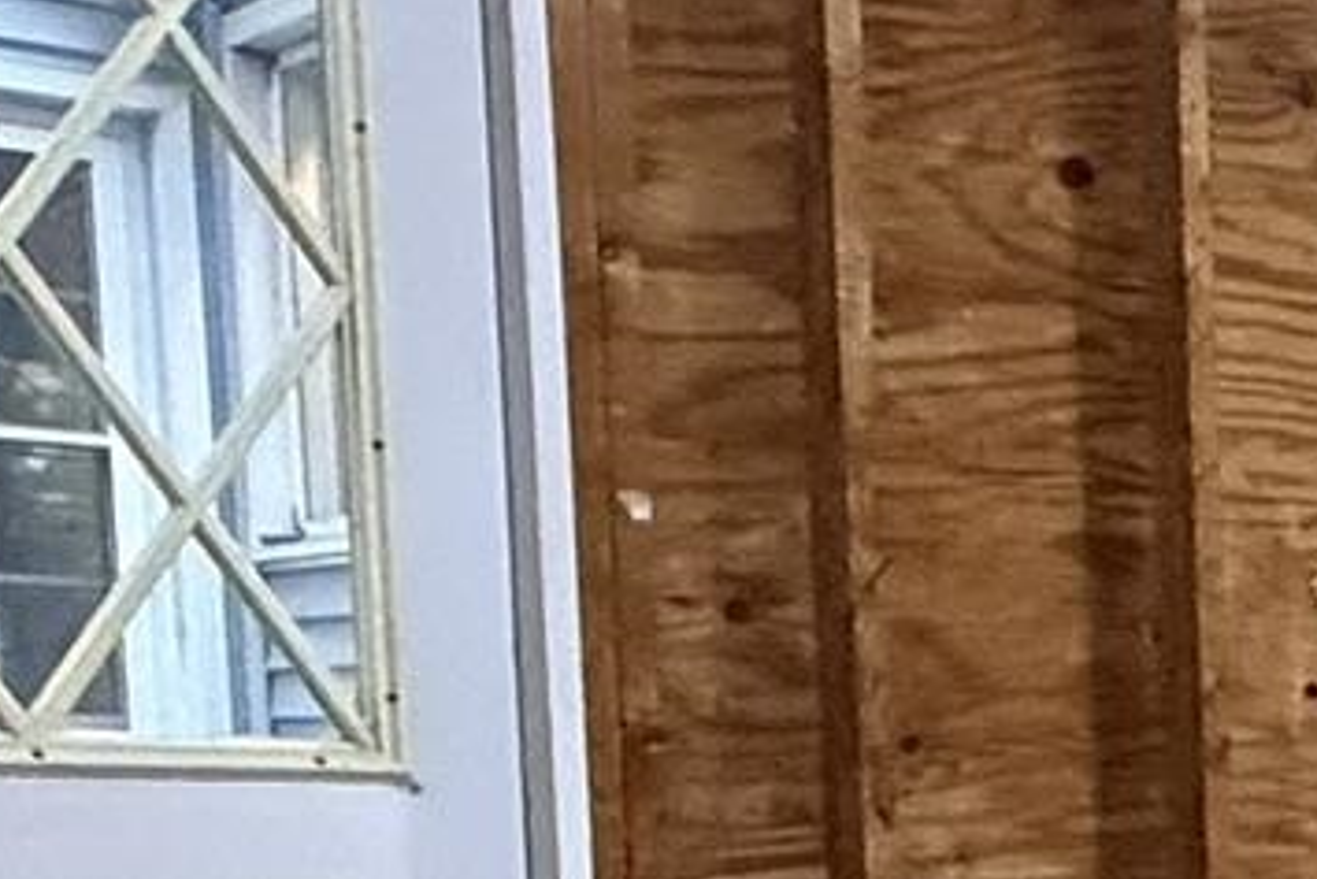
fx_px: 3074
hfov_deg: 18.1
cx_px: 2497
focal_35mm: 84
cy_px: 1142
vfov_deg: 15.5
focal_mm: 2.22
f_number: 2.2
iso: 640
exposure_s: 1/60
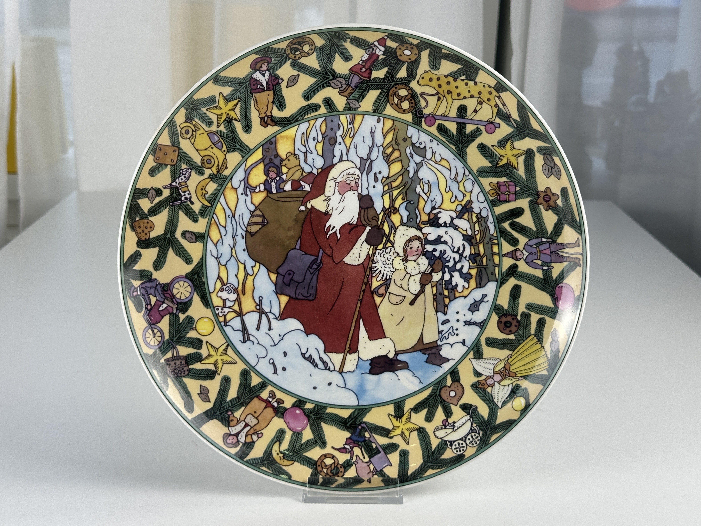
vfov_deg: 30.3
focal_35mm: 48
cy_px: 263
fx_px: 972
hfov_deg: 39.7
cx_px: 350
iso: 50
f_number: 1.78
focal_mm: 6.86
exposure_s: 1/135
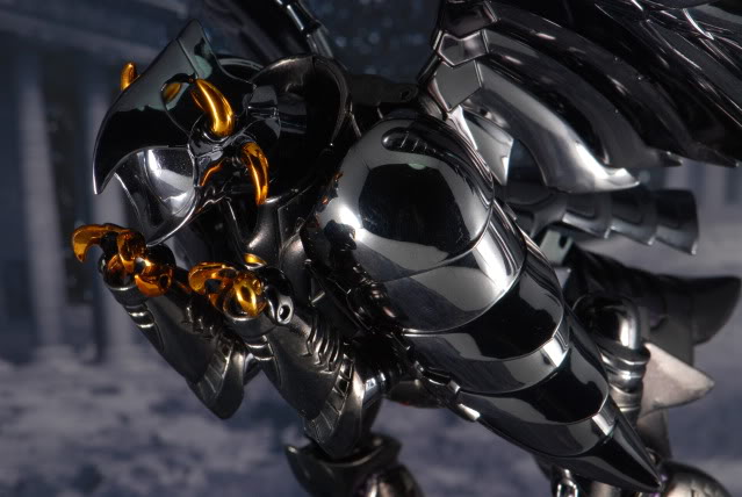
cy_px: 248
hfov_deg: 13.0
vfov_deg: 8.7
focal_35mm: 158
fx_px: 3251
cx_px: 371
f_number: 16
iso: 400
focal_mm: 105
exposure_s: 1/60
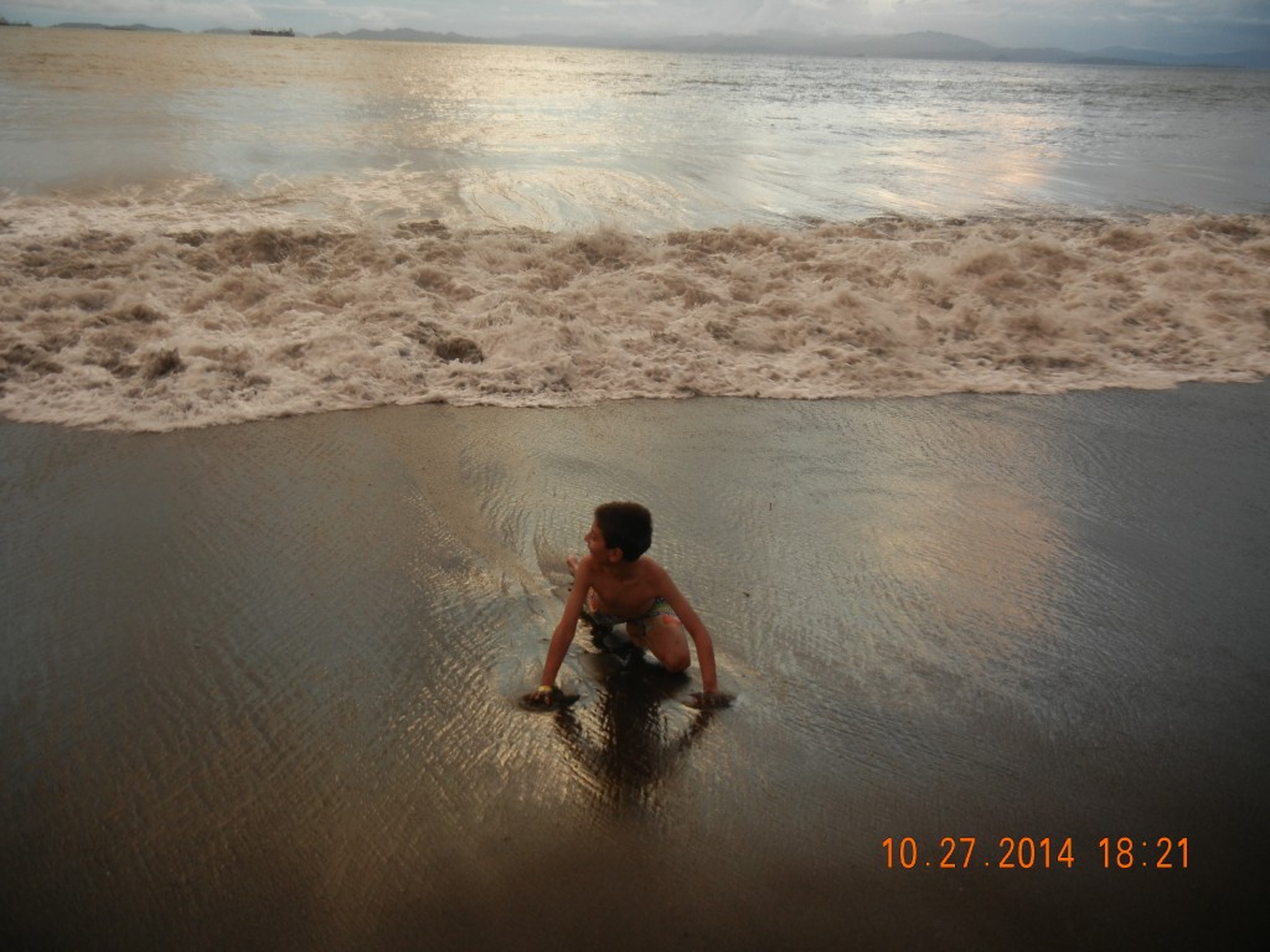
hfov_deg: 60.0
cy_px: 476
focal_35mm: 30
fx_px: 1101
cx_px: 635
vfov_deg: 46.8
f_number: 3.5
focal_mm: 5.4
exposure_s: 1/69.4
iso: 160
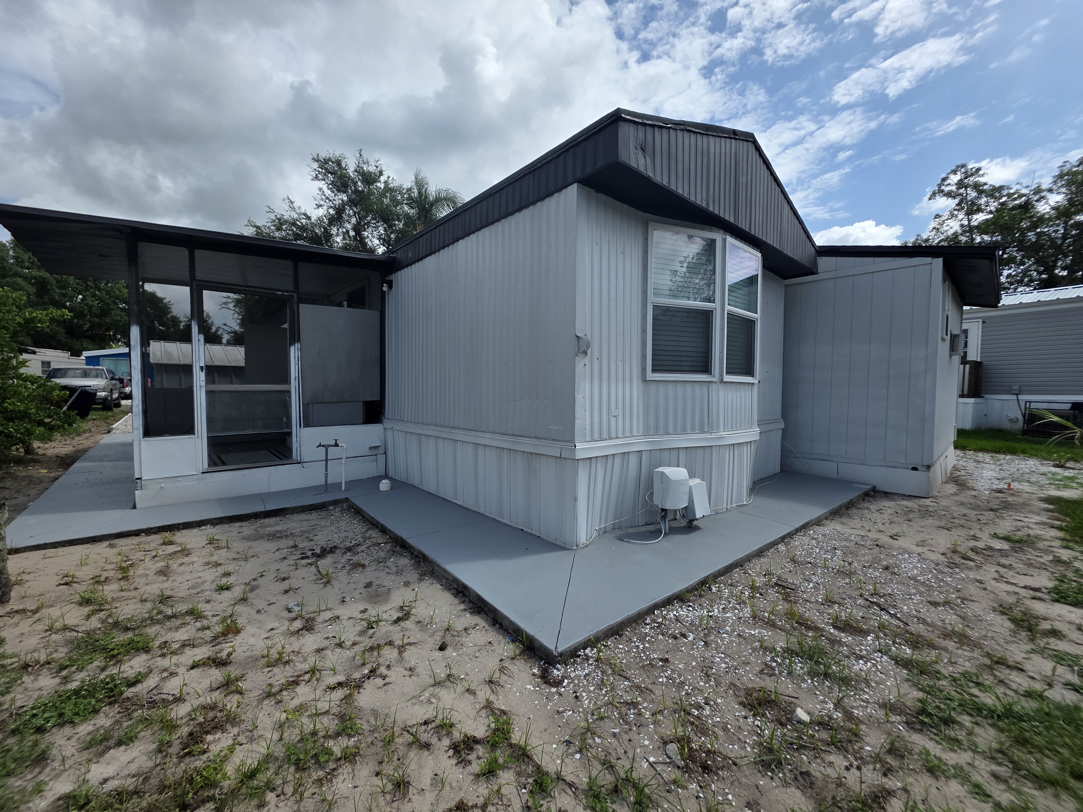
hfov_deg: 106.2
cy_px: 406
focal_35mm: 13
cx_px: 542
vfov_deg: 89.9
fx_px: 407
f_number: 1.9
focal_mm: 2.2
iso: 40
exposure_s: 1/2835
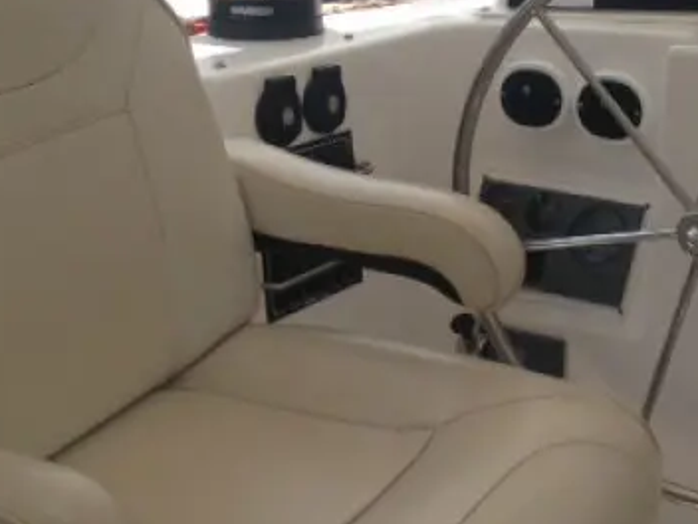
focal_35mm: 75
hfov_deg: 25.7
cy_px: 155
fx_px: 1512
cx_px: 512
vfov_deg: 19.5
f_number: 2.4
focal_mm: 4.12
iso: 50
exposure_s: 1/1205
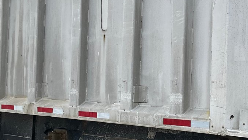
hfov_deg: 29.6
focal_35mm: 71
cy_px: 59
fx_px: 467
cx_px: 154
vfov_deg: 17.0
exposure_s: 1/1168
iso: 25
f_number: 1.8
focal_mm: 3
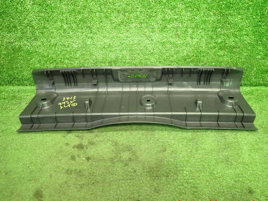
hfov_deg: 63.4
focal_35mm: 28
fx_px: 217
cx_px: 142
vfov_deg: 49.7
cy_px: 99
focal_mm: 4.5
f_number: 2
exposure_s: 1/30
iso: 320
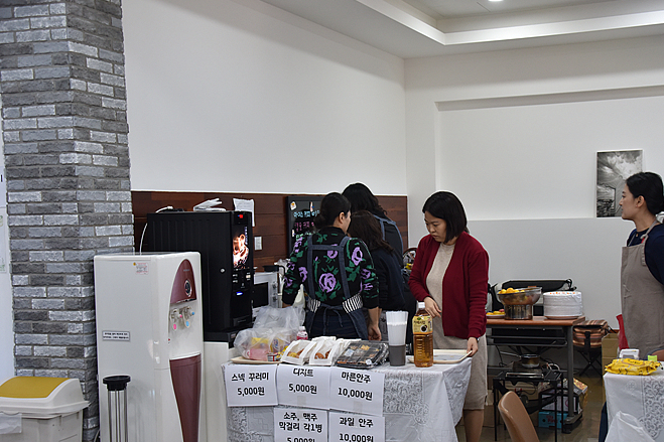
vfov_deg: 26.4
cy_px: 256
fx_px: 940
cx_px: 402
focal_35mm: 51
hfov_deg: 38.7
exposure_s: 1/125
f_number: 4
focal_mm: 42
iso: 1000
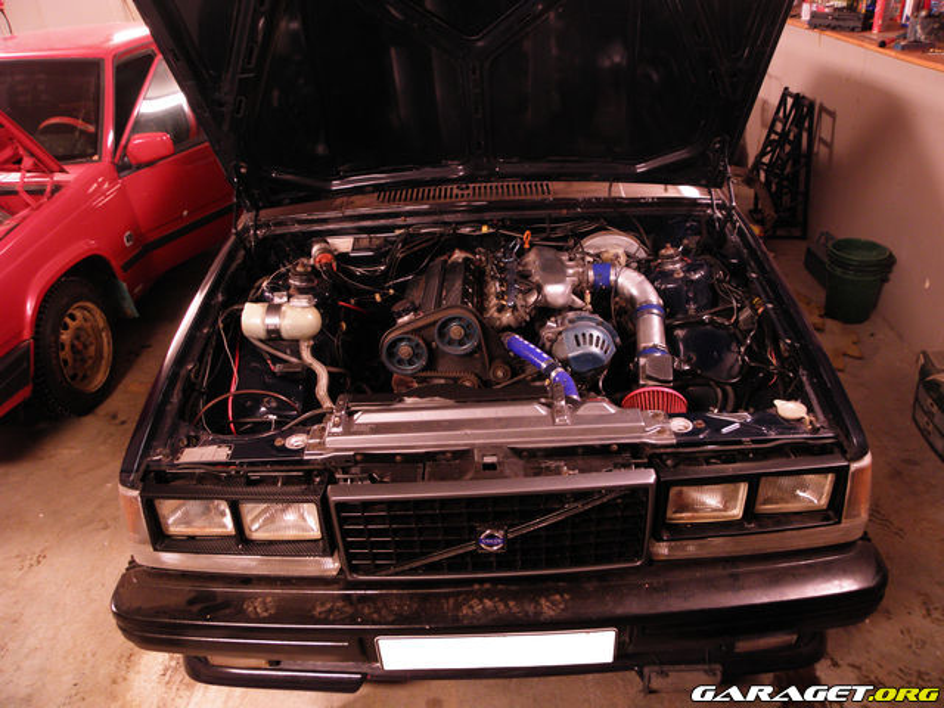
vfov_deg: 53.1
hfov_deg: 67.3
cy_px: 354
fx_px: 709
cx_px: 472
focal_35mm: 26
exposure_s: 1/4
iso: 200
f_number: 2.8
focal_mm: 4.6
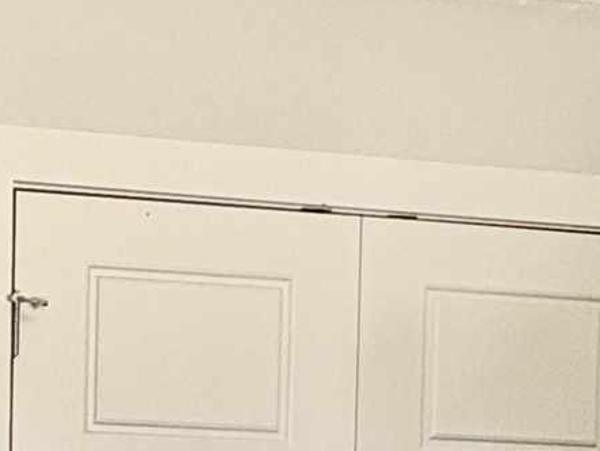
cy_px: 756
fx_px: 1683
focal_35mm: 97
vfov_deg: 13.9
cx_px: -145
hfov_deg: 19.0
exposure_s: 1/120
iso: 200
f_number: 2.2
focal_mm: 2.22
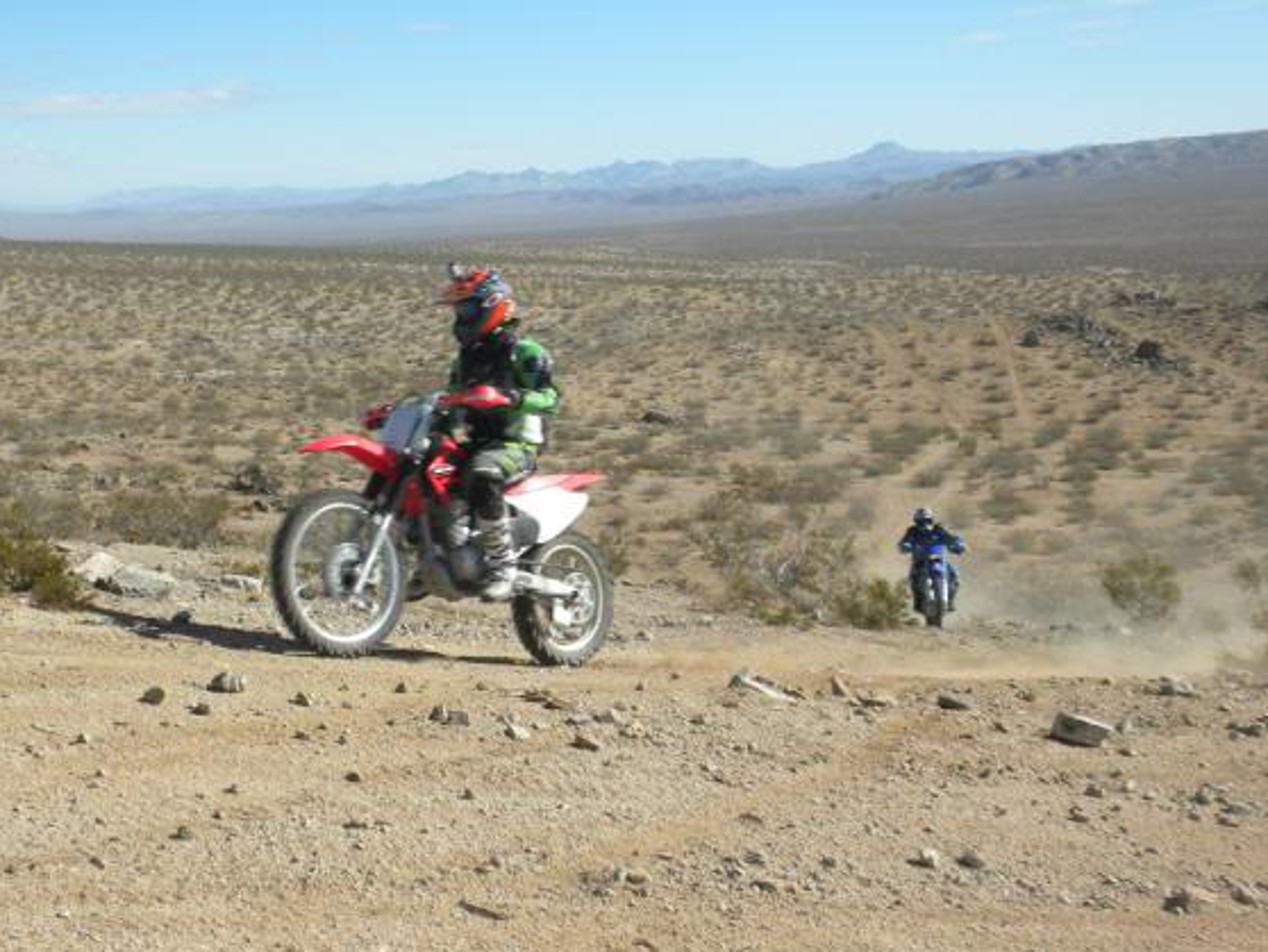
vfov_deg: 27.5
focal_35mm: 53
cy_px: 482
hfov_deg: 36.0
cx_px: 504
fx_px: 1942
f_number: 10
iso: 90
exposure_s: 1/173
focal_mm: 6.6
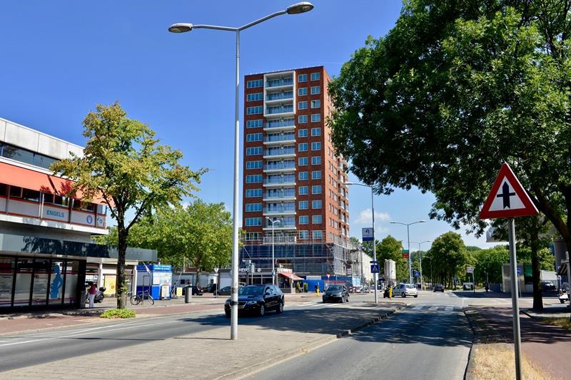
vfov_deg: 41.1
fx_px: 507
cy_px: 190
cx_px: 286
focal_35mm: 32
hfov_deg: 58.7
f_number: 9
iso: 200
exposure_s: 1/250
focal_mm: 32
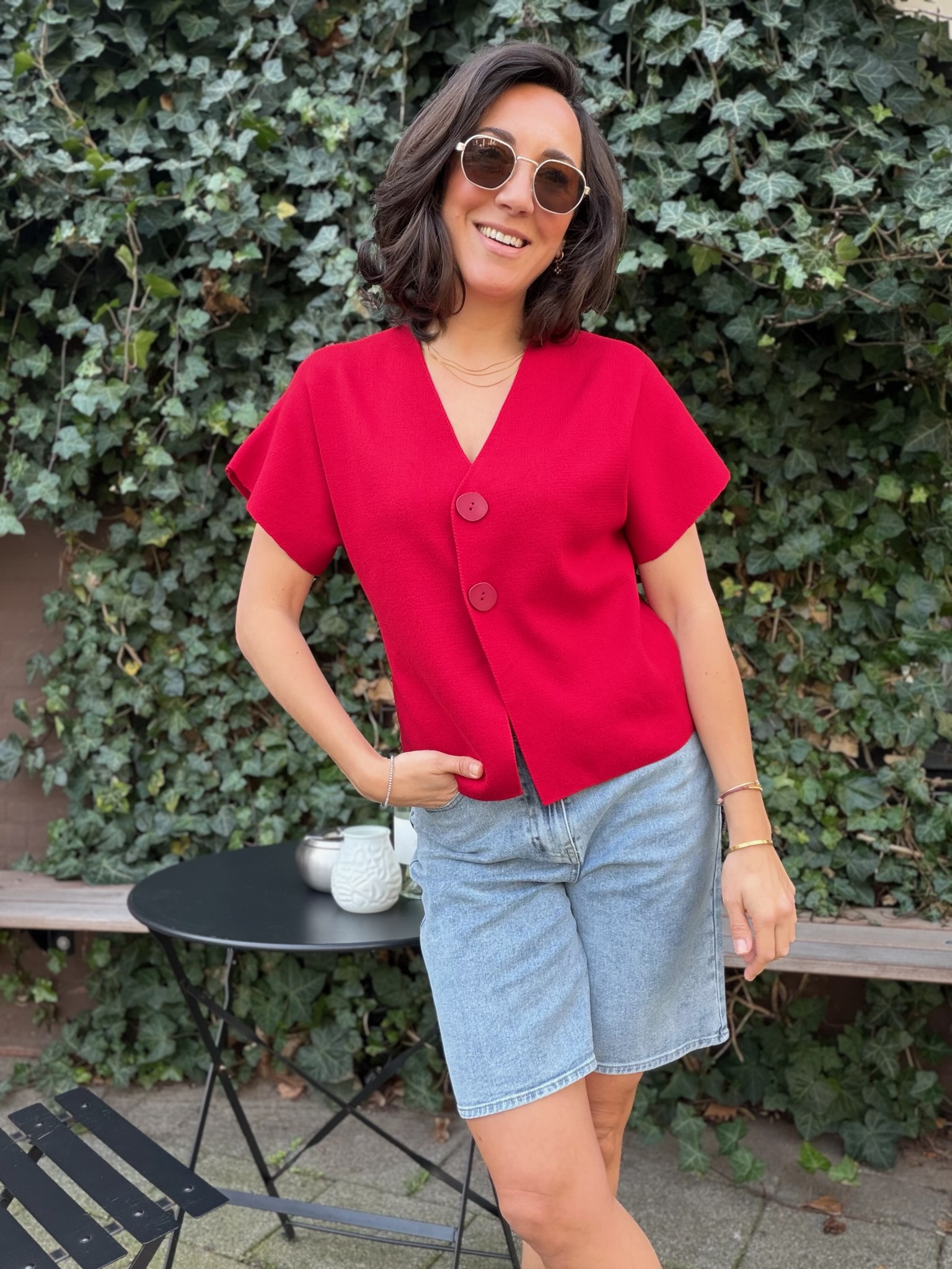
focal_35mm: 30
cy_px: 634
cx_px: 476
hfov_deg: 46.8
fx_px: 1100
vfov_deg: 60.0
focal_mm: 2.71
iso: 40
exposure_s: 1/121
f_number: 1.9
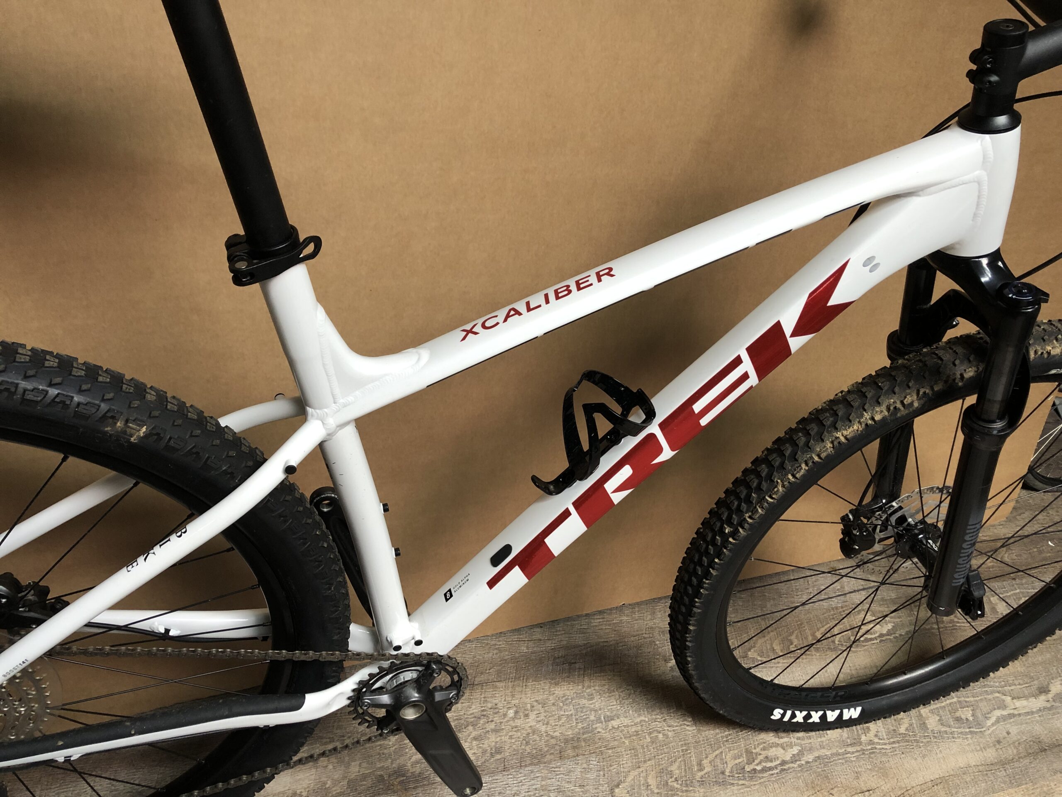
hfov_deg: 63.4
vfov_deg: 49.7
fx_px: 859
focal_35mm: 28
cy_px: 398
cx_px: 531
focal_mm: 3.99
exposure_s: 1/17
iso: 40
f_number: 1.8
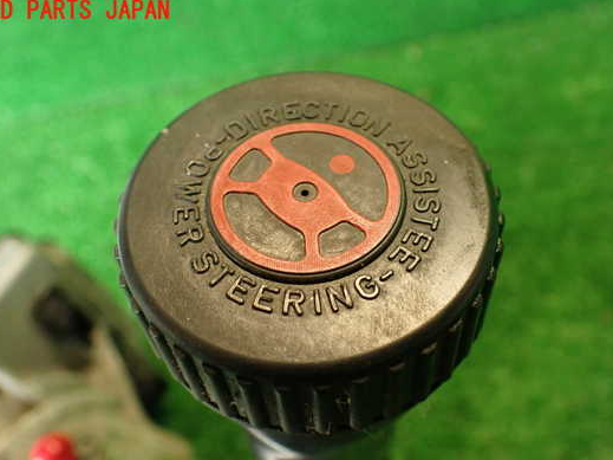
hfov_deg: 50.1
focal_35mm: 37
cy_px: 263
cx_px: 309
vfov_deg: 38.6
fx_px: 655
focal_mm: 5.79
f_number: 2.4
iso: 250
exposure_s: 1/30
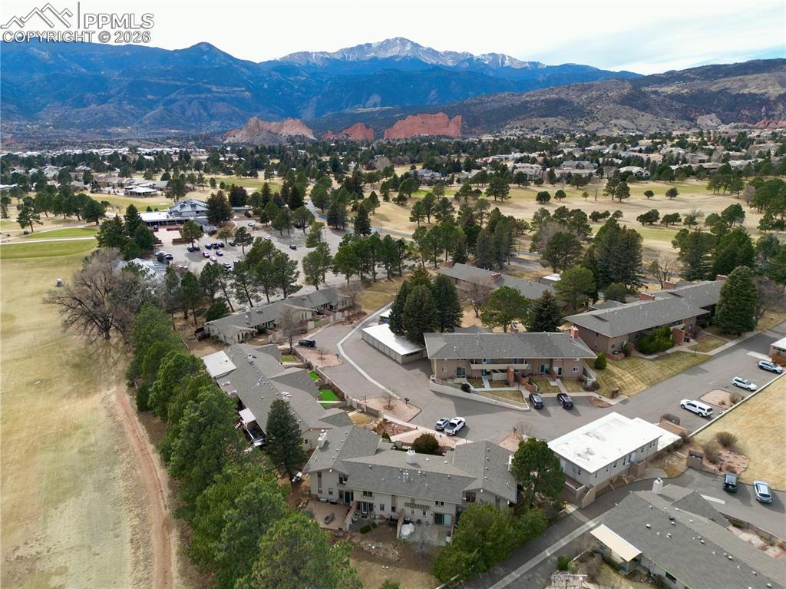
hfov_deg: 71.6
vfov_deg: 56.8
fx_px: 545
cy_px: 294
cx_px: 393
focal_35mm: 24
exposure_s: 1/1500
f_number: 1.7
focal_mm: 6.72
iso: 110
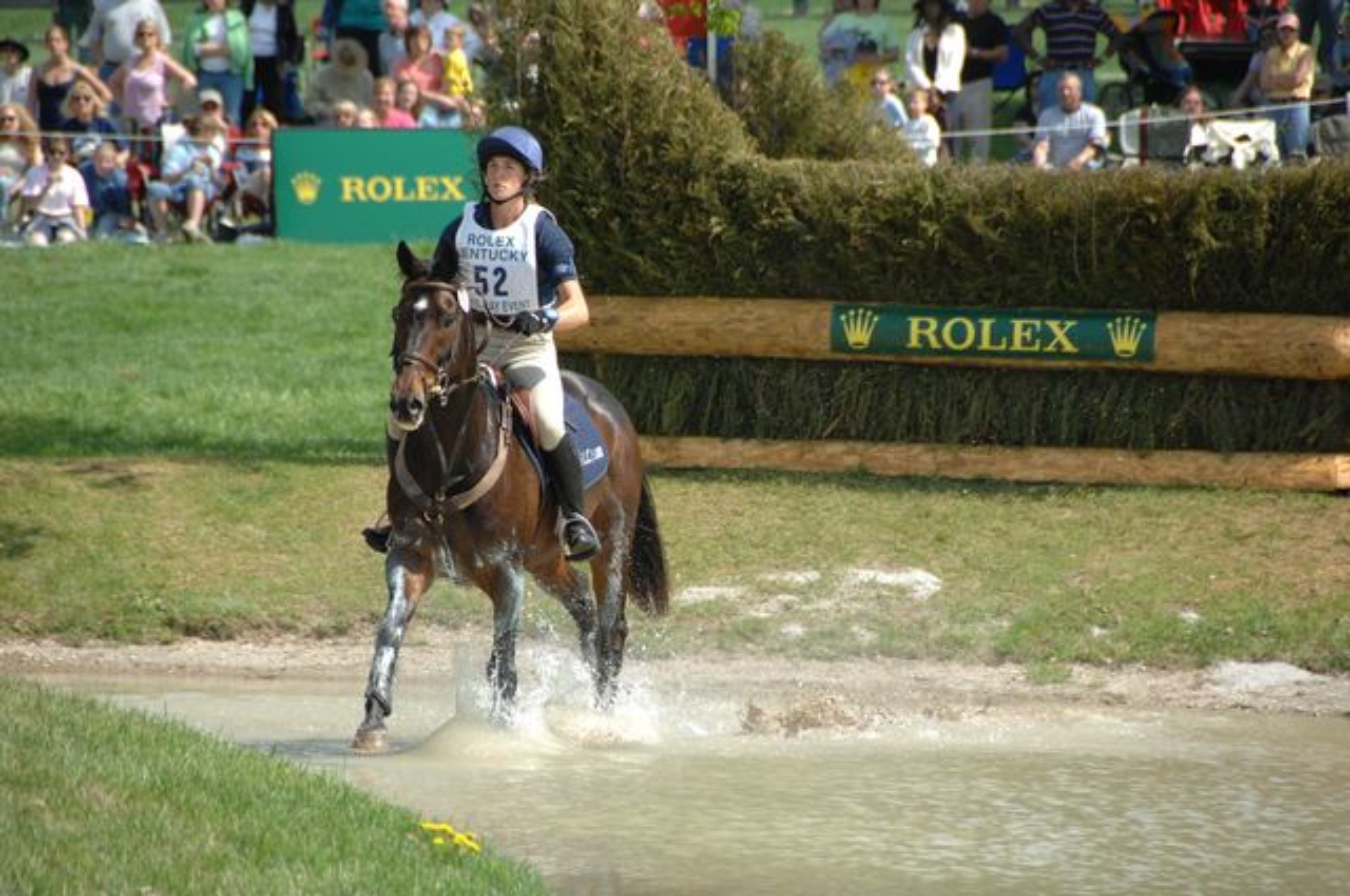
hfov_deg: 6.9
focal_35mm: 300
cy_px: 448
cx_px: 675
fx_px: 11236
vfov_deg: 4.6
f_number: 5.6
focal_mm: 200
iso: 500
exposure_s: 1/1000
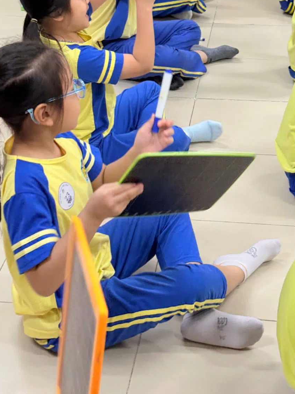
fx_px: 830
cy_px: 110
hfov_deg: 20.1
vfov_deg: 26.4
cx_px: 176
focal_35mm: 73
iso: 100
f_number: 1.78
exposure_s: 1/50
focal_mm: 6.76
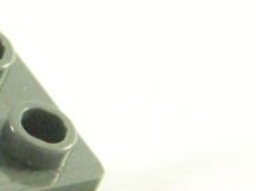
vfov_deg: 2.7
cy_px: 59
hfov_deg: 3.6
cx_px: -124
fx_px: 4099
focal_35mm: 555
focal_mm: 17.5
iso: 400
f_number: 3.6
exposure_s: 1/60
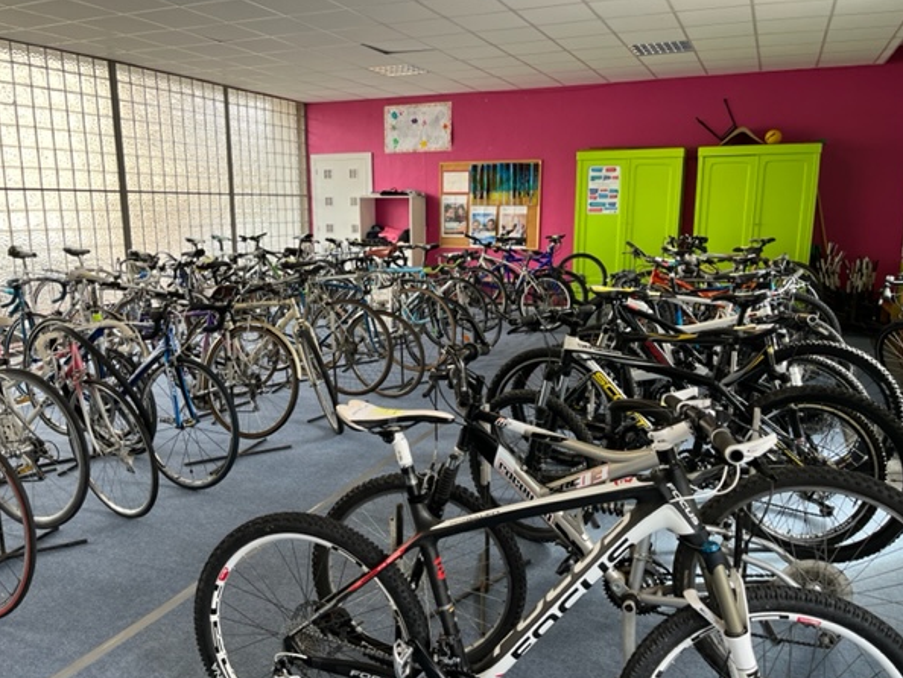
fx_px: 731
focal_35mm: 28
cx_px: 432
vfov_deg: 49.8
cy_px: 357
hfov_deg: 63.4
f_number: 1.6
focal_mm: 5.1
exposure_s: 1/158
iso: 64
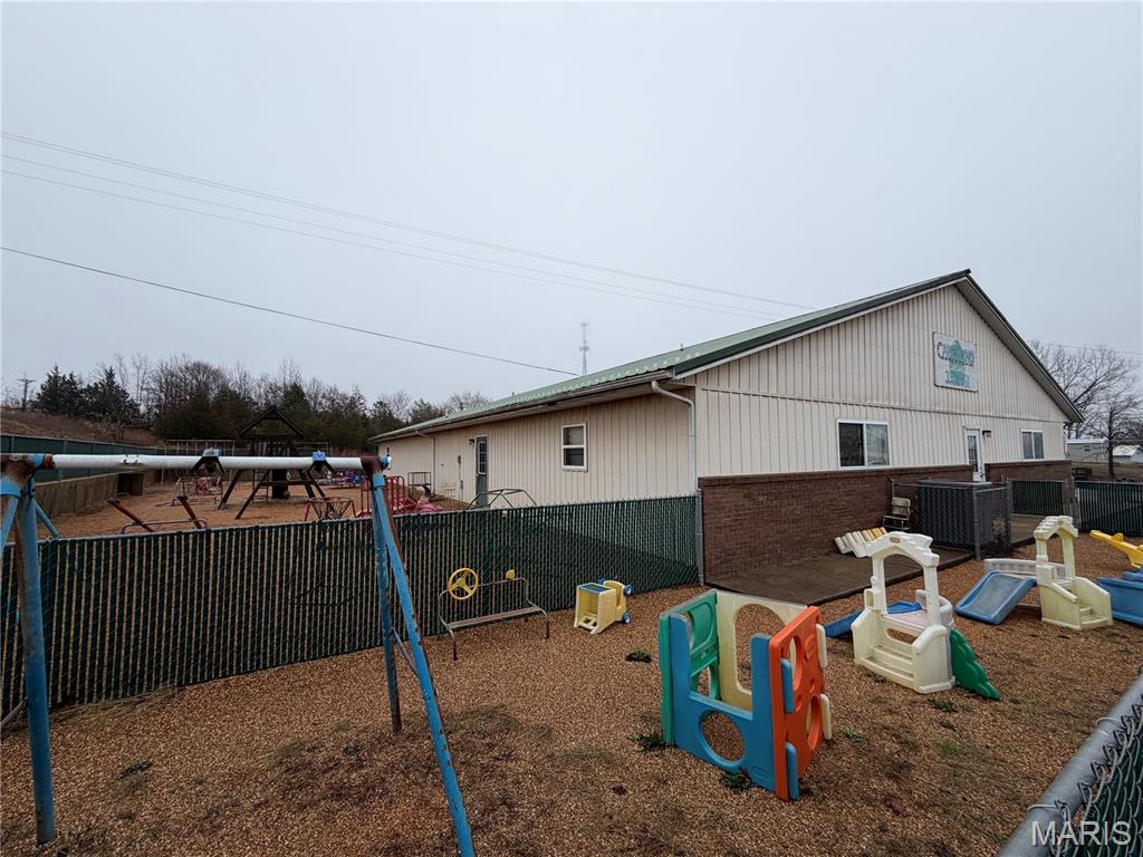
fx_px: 462
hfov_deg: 102.1
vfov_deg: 85.7
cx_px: 572
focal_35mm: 14
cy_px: 428
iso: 40
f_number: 2.2
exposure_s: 1/564
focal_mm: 2.22
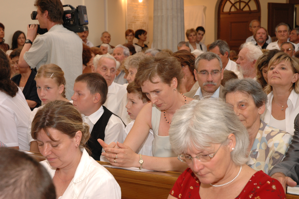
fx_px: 573
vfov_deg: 19.7
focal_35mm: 69
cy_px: 100
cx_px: 150
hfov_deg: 29.3
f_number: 5.6
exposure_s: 1/40
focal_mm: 46
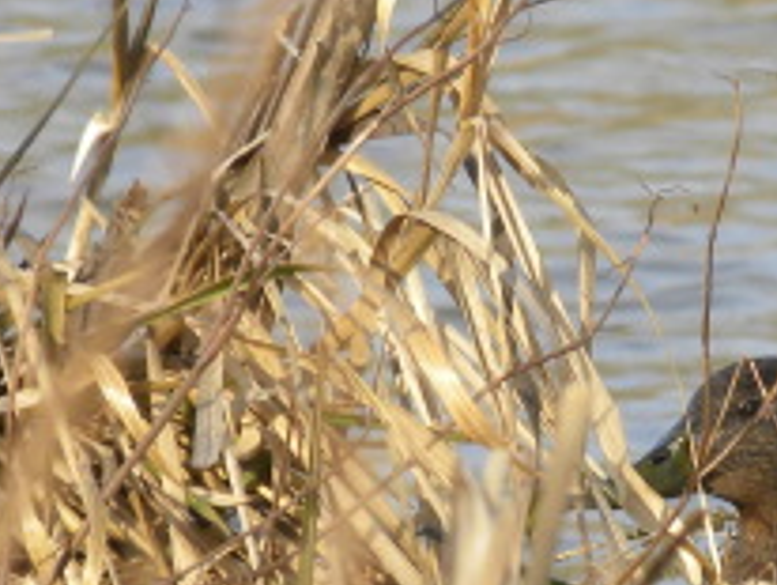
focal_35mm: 1492
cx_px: 724
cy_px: 442
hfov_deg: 1.3
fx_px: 33529
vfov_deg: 1.0
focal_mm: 85.6
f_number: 5
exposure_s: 1/170
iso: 64
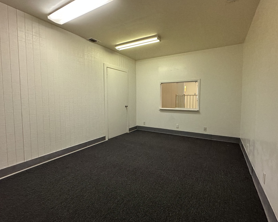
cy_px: 106
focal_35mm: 17
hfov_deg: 89.6
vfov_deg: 76.9
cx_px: 141
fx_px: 140
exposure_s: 1/120
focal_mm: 2.22
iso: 200
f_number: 2.2
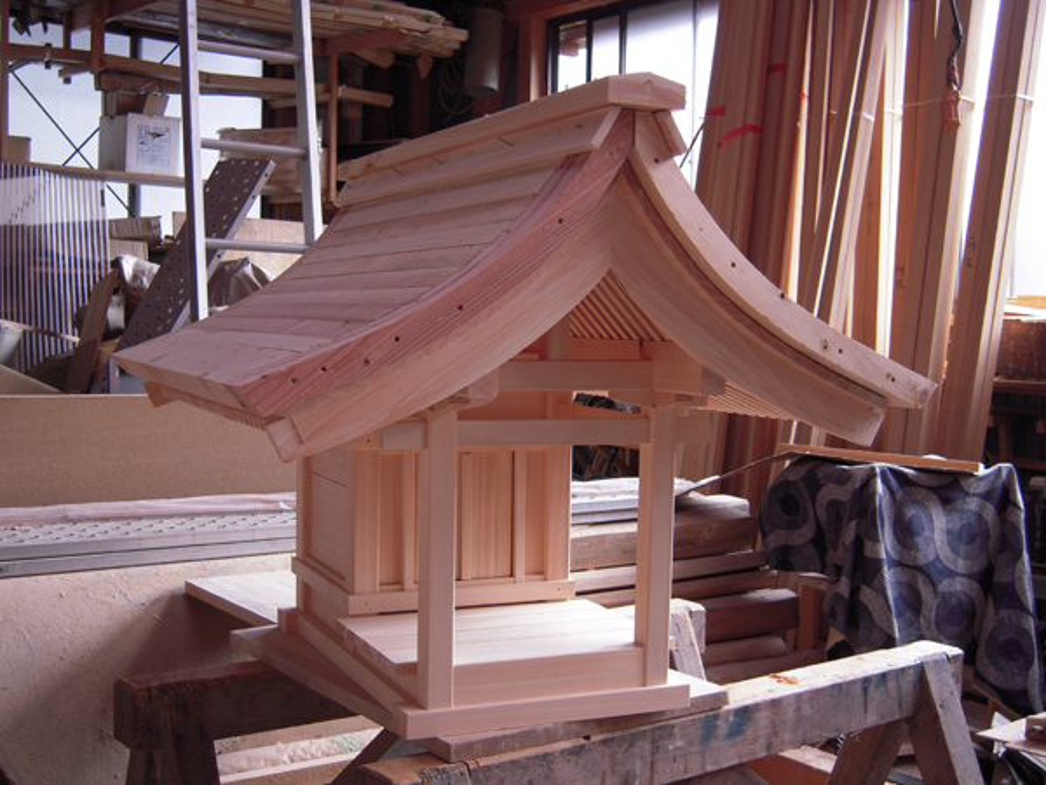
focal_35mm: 45
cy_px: 392
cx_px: 523
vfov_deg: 32.2
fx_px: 1360
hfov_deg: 42.1
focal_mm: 8.1
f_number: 3.3
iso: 125
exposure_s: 1/50
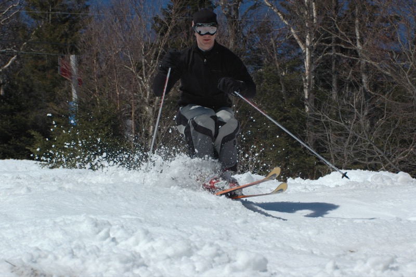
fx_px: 2338
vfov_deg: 6.8
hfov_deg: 10.2
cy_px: 138
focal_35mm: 202
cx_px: 208
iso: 200
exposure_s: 1/1000
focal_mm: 135
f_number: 8
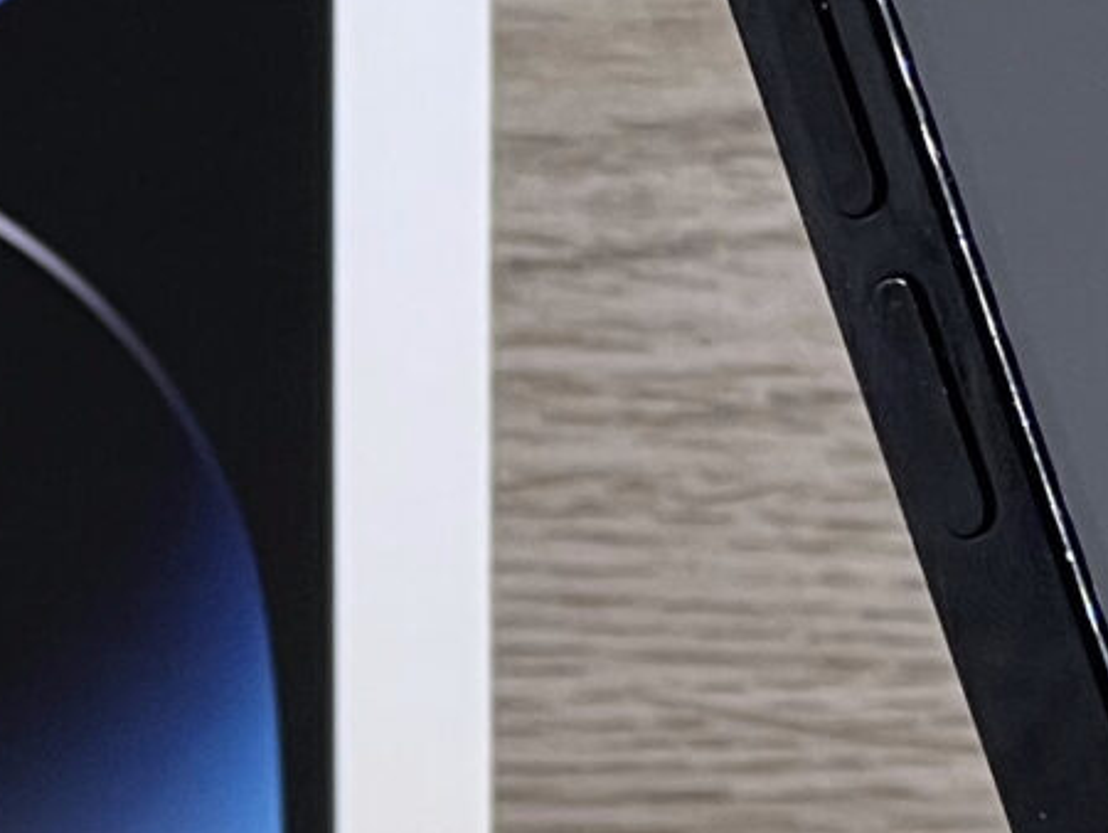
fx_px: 14027
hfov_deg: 4.5
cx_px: 1263
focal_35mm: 438
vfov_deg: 3.4
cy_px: 840
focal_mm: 9
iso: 100
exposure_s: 1/100
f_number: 2.8
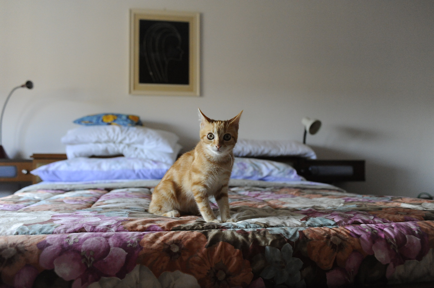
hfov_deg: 55.8
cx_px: 217
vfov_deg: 38.8
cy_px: 144
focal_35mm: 34
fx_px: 410
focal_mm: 34
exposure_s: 1/200
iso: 5000
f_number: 4
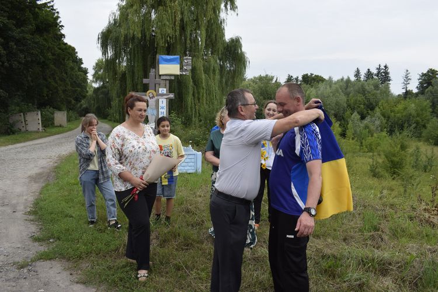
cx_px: 219
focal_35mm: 30
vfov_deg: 43.6
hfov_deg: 61.9
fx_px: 365
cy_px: 146
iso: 200
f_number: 9
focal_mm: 20
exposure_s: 1/320
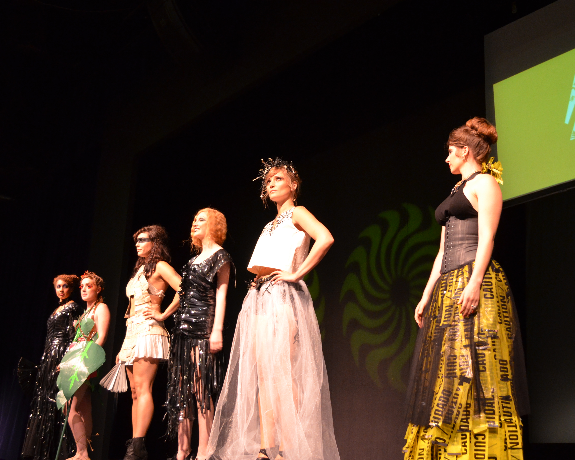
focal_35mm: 48
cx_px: 316
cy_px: 234
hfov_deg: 38.7
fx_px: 817
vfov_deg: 31.4
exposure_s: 1/30
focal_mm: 24
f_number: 4
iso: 1400
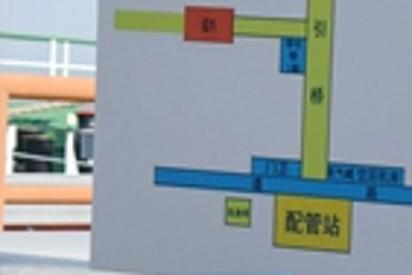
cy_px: 355
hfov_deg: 6.9
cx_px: 1137
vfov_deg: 5.0
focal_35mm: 273
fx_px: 3124
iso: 1250
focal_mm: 40
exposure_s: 1/3200
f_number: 8
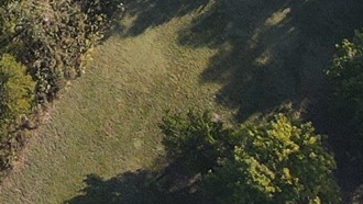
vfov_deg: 7.1
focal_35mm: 152
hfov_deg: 11.5
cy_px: -405
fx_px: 1464
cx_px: -527
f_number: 2.8
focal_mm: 4.5
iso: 100
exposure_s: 1/180
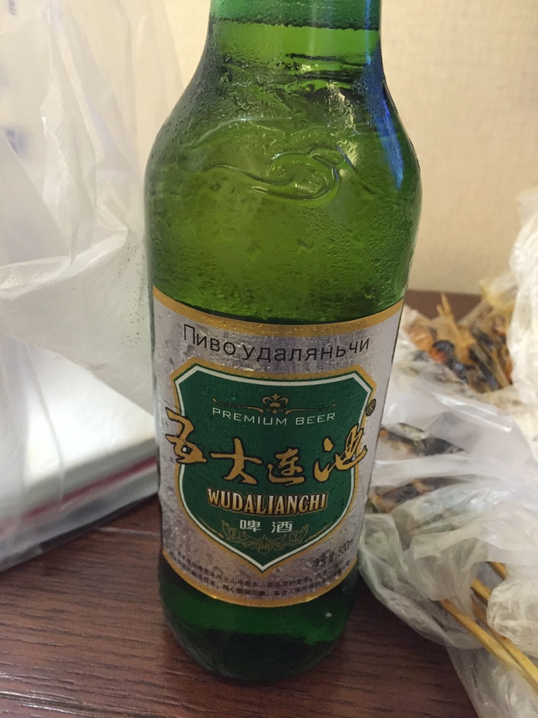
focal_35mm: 29
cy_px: 359
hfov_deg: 48.2
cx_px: 269
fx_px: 601
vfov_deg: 61.7
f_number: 2.2
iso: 400
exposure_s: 1/17
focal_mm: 4.15
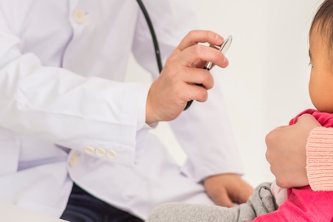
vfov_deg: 10.2
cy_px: 96
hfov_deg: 15.2
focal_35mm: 135
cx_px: 198
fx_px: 1249
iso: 100
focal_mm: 58
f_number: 2.8
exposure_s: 1/250
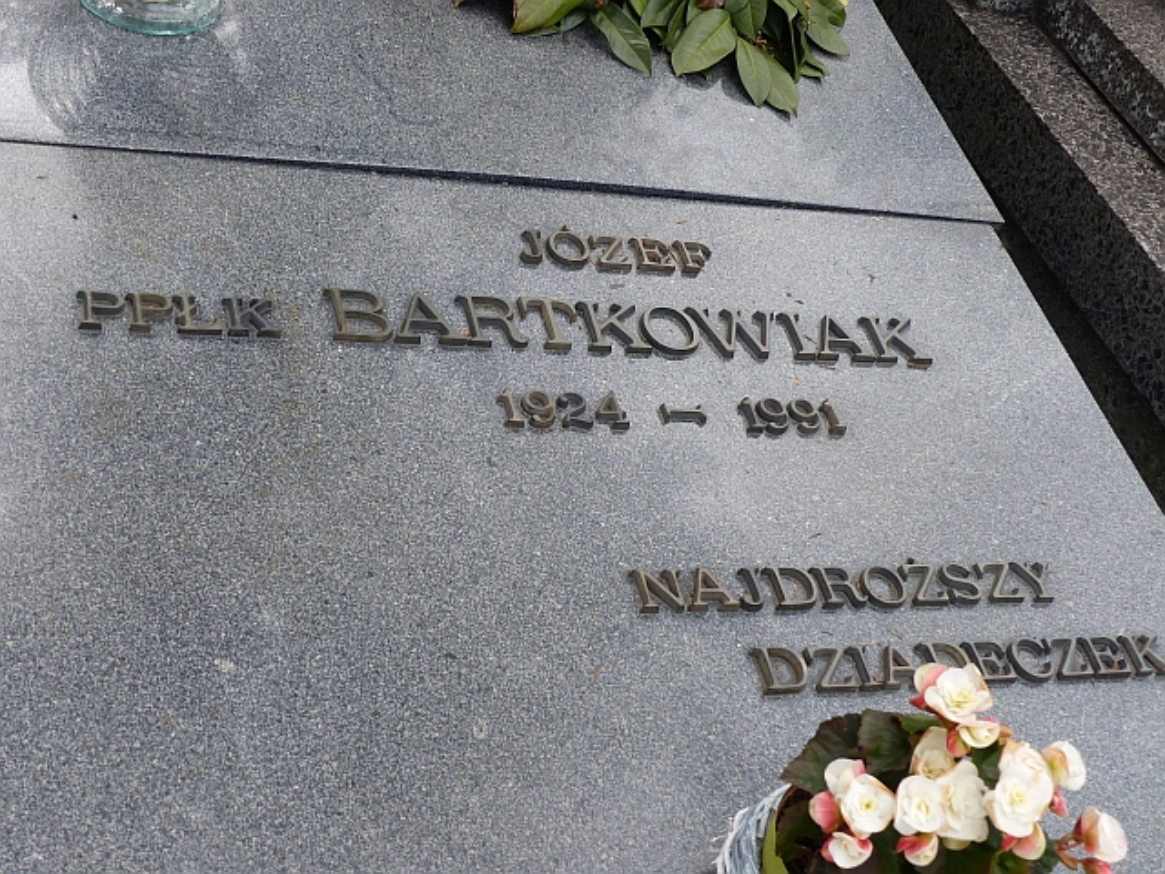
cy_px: 437
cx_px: 582
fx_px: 1683
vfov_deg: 29.1
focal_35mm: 50
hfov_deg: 38.2
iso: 100
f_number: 4
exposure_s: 1/250
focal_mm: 9.1
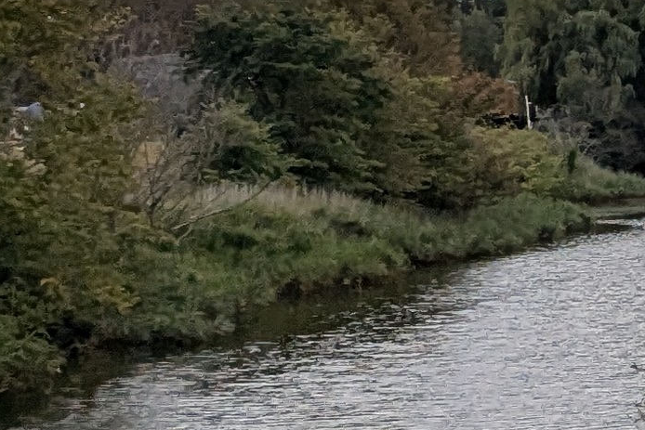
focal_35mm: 98
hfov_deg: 14.0
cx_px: 1574
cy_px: 110
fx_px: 1756
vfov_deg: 13.9
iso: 43
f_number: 2.2
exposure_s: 1/2653
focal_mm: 2.35
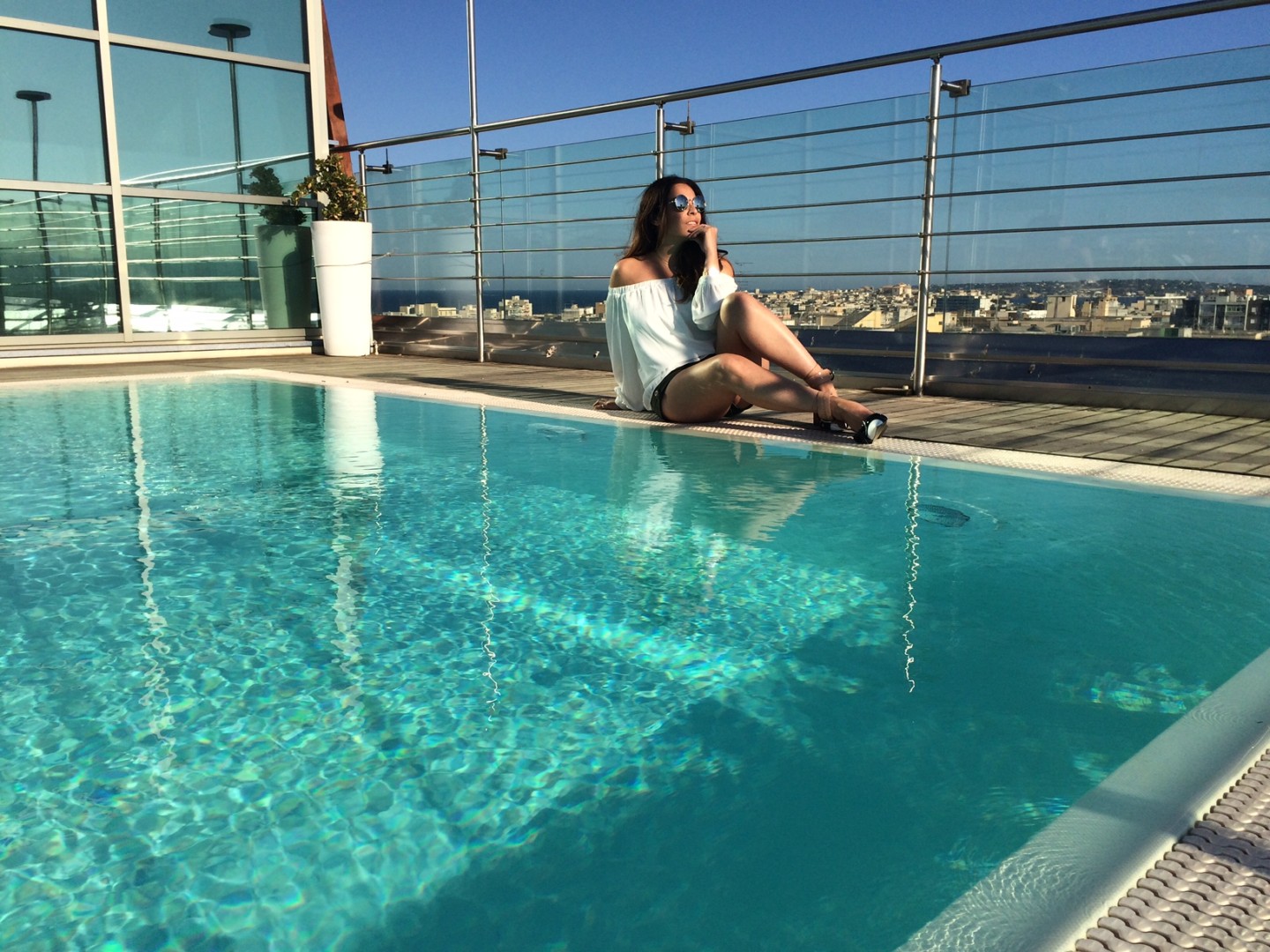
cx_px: 635
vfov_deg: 48.2
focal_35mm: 29
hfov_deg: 61.7
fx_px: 1064
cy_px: 476
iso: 32
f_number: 2.2
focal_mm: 4.15
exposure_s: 1/3425
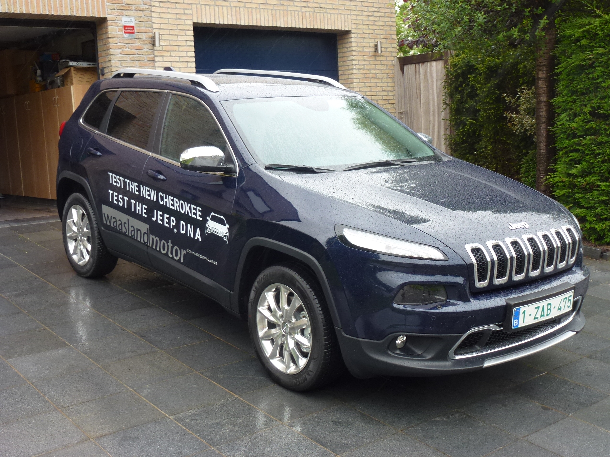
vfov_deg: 35.1
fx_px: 722
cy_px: 228
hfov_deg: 45.8
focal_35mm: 41
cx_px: 305
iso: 100
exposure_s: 1/80
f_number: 3.9
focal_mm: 7.4
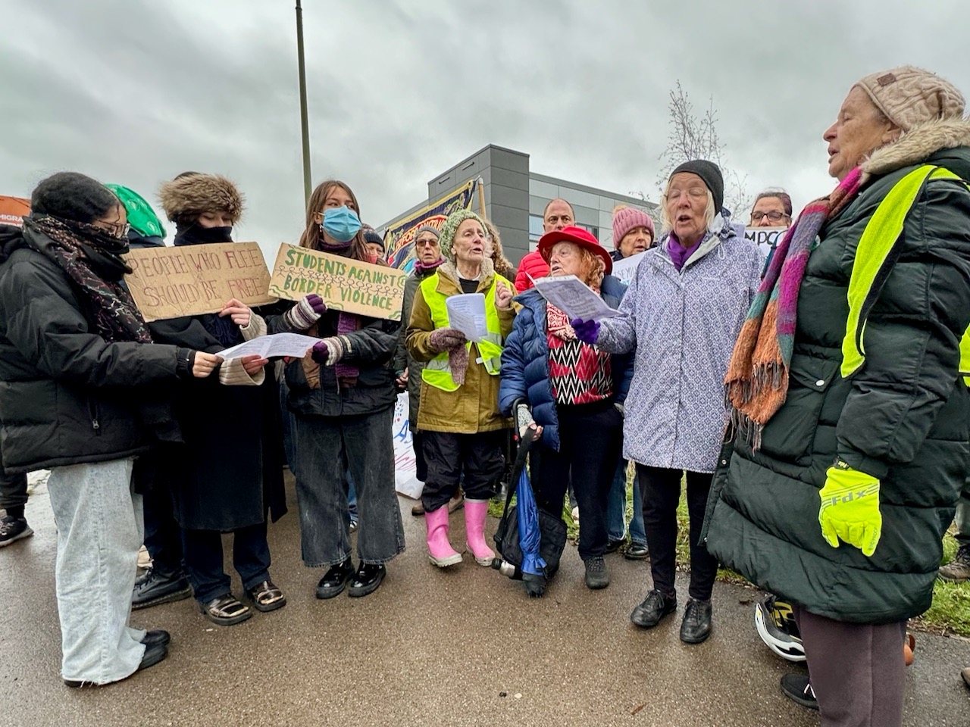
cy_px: 364
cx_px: 485
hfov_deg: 102.1
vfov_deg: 85.7
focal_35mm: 14
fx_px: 392
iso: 64
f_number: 2.2
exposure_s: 1/99
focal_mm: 2.22
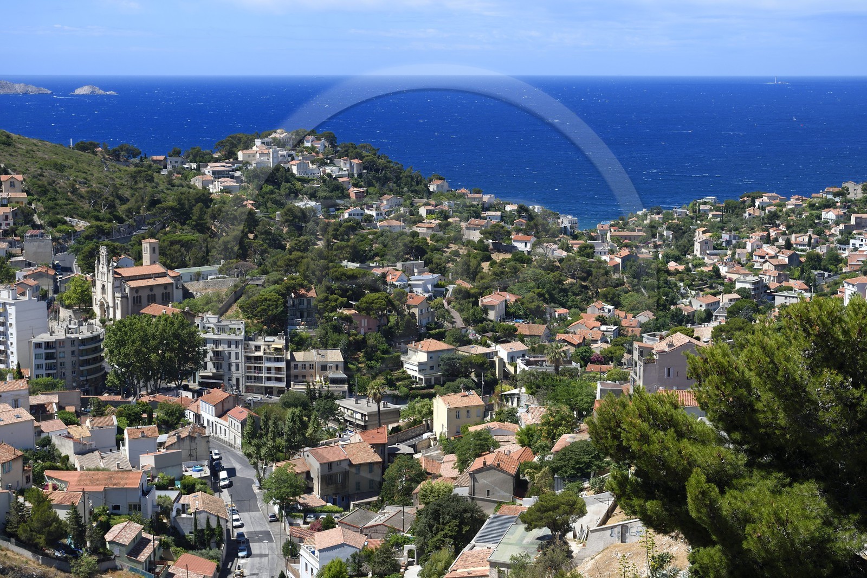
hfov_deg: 33.4
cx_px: 434
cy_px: 289
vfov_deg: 22.6
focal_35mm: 60
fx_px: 1445
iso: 200
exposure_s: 1/500
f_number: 8
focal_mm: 60
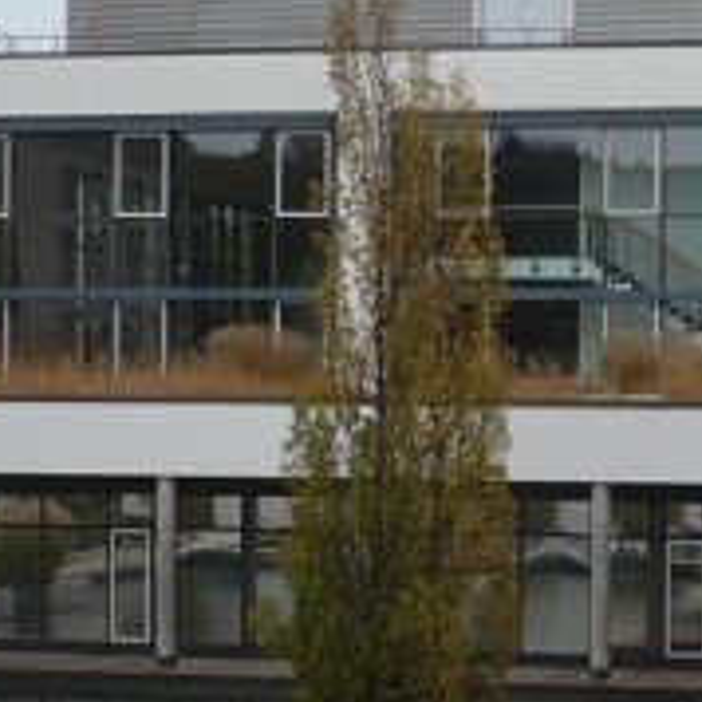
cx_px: 741
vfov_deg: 14.6
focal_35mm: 119
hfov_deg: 14.4
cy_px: 471
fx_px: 2730
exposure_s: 1/500
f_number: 2.8
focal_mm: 5.8
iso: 100
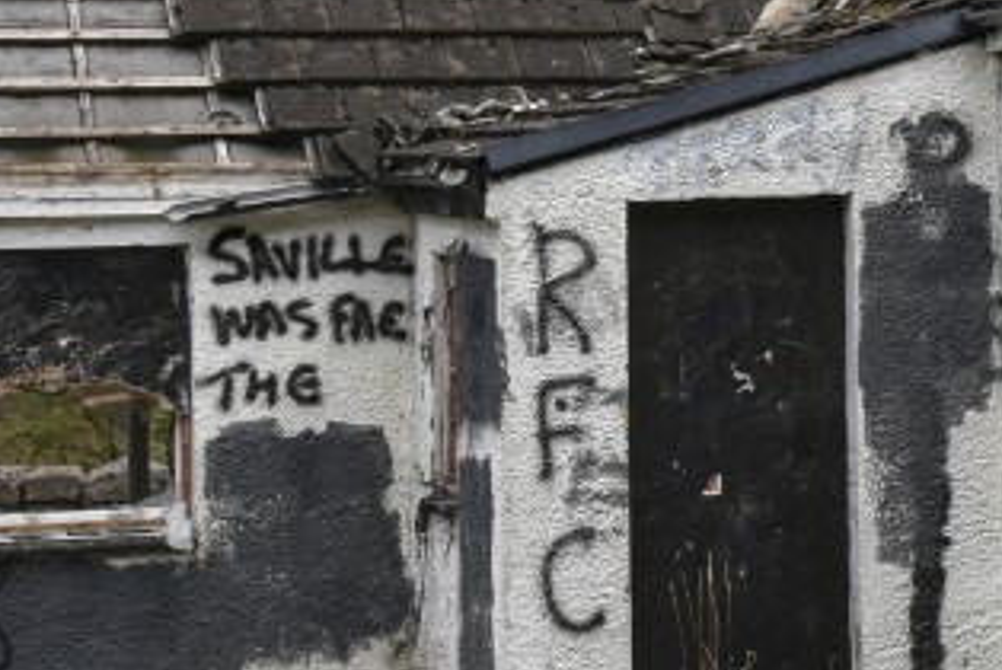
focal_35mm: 170
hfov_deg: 11.5
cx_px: 1605
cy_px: -131
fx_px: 4736
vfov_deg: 8.0
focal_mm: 22
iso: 200
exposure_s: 1/250
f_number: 8
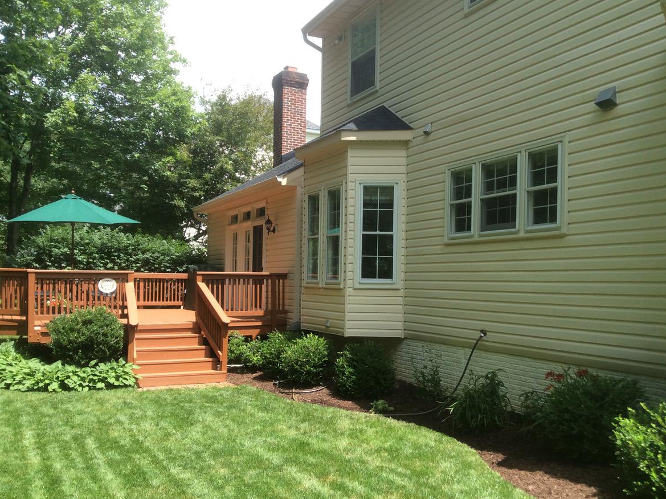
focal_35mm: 35
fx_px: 673
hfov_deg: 52.6
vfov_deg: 40.7
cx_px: 360
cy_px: 258
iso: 32
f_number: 2.4
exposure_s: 1/615
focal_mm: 3.3
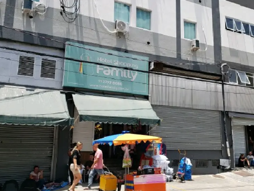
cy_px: 81
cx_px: 157
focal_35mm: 40
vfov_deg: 35.9
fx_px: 294
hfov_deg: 46.4
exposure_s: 1/1000
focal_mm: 4.3
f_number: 2.4
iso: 50
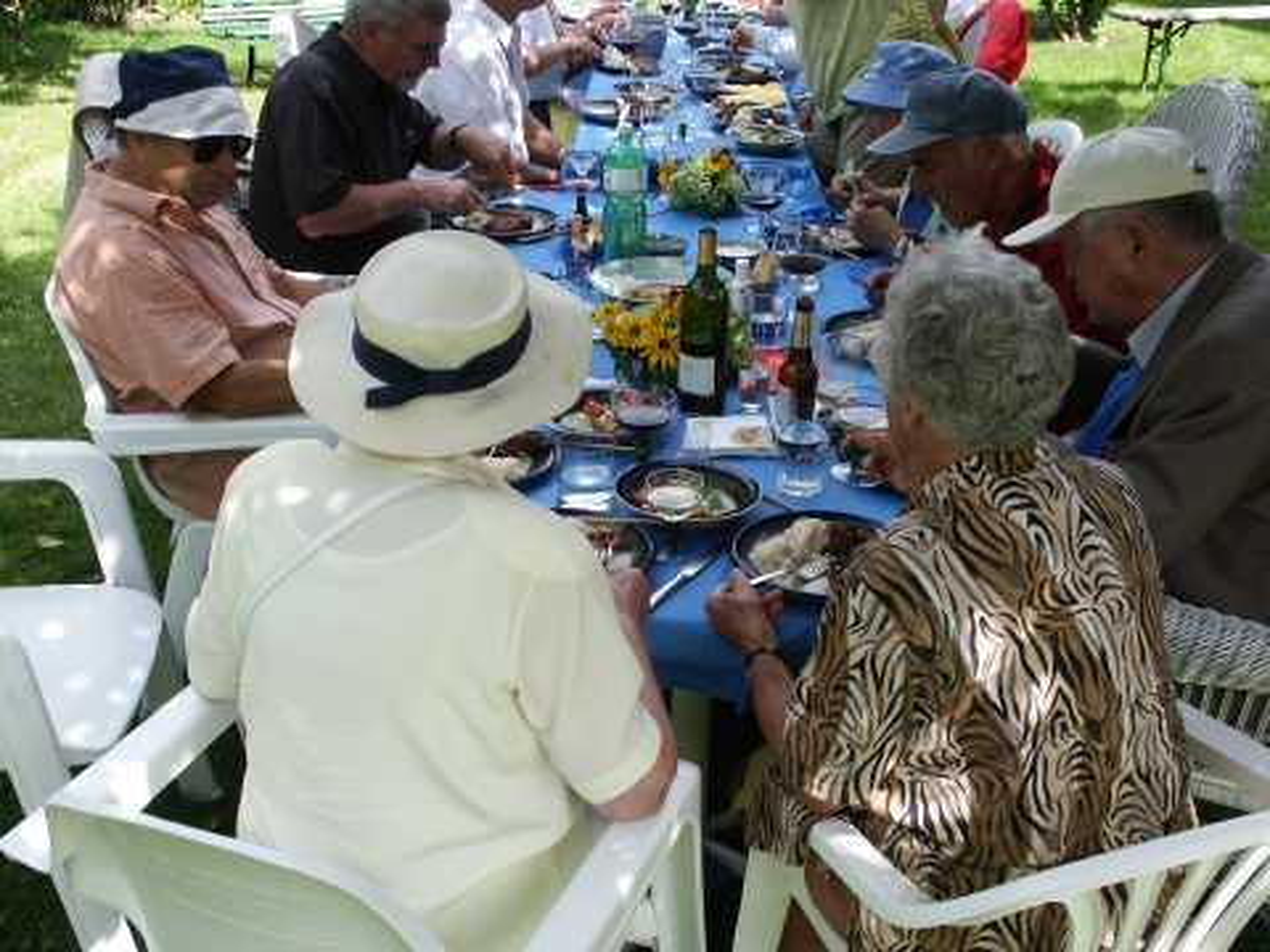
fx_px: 1394
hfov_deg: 49.0
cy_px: 476
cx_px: 635
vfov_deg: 37.7
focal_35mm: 38
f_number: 4.5
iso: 100
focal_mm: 9.82
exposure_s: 1/180
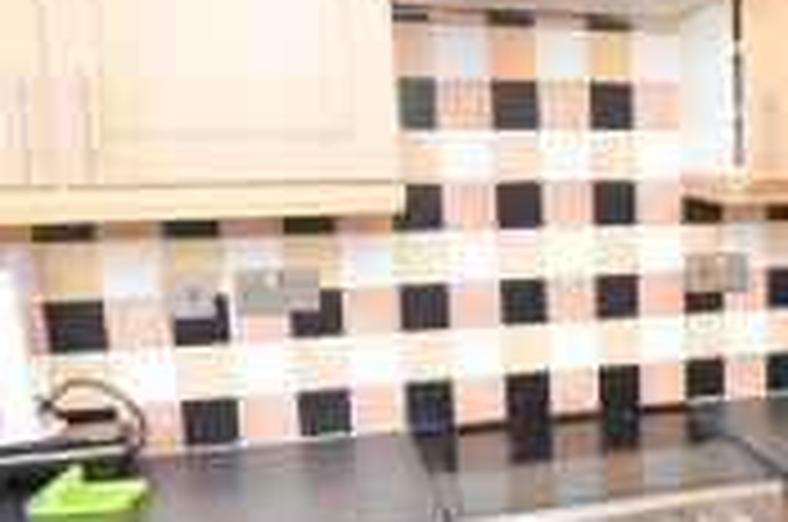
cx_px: 743
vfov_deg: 27.2
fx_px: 1071
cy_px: 358
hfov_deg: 37.2
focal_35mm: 49
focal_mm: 12
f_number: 4
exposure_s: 1/60
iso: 1100
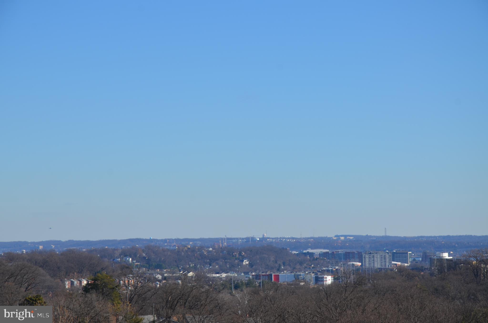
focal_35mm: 135
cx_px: 244
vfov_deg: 10.1
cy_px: 162
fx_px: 1826
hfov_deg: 15.2
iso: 100
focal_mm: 90
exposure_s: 1/320
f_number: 9
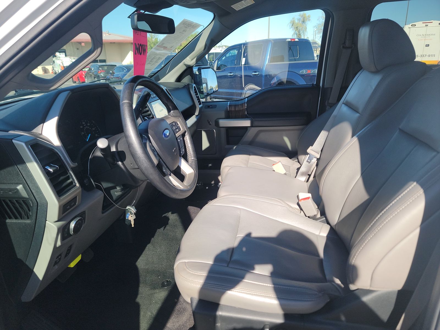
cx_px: 220
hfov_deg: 71.6
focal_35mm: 24
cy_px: 165
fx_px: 305
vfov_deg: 56.8
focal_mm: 6.7
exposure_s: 1/278
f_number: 1.8
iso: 50
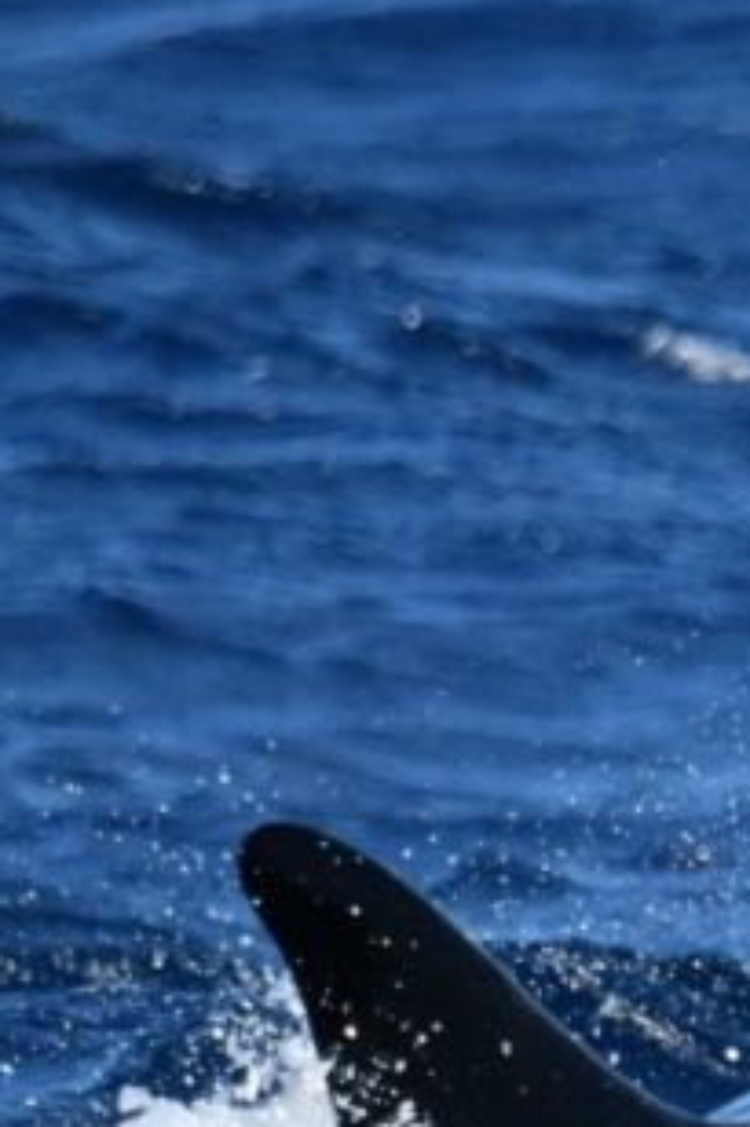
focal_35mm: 1559
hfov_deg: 0.9
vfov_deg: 1.3
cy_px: 968
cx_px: 1273
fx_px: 48770
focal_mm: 600
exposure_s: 1/8000
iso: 1800
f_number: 6.3
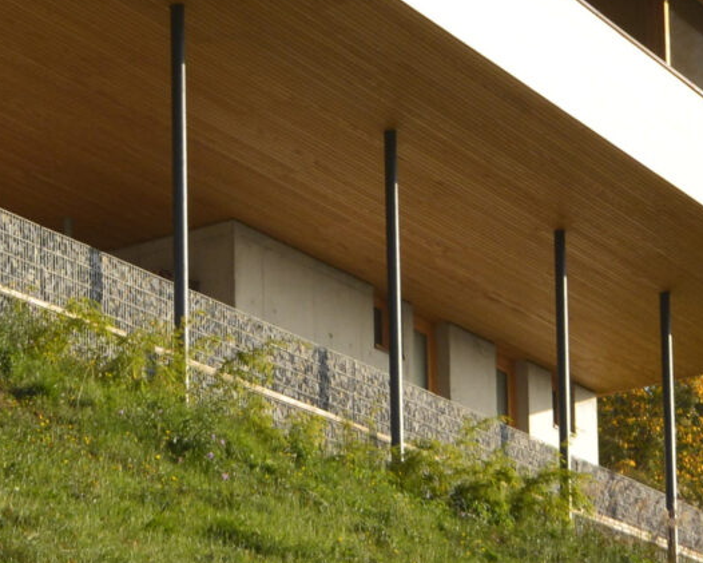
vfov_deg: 11.0
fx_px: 2851
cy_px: -152
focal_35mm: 137
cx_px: 227
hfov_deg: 14.0
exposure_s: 1/250
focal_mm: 20
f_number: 10
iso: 250
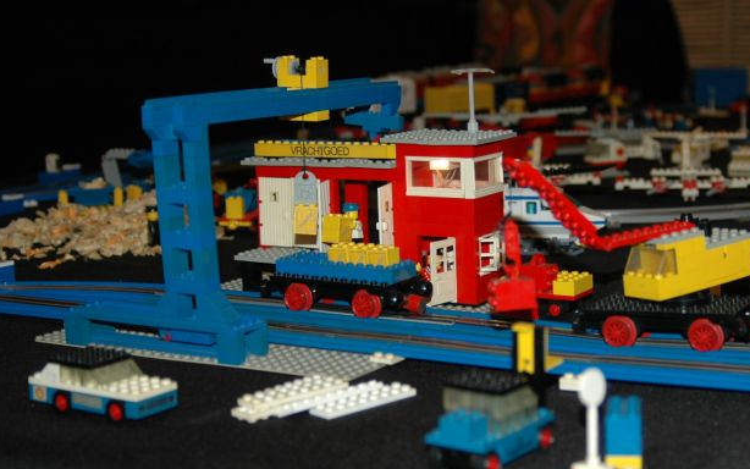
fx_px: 1424
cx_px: 446
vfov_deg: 18.7
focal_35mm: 70
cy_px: 256
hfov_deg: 29.4
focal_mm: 35
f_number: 3.8
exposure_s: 1/60
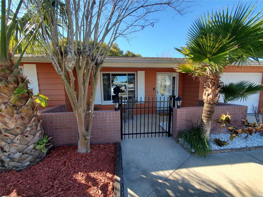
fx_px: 99
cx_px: 132
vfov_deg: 89.9
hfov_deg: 106.2
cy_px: 98
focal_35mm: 13
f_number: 2.2
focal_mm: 1.8
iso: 50
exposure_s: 1/390
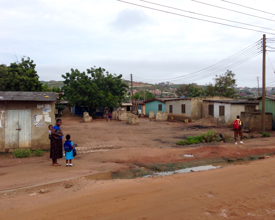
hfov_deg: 51.5
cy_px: 110
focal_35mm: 35
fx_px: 285
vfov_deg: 42.2
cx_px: 144
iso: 50
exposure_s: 1/695
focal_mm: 4.12
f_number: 2.4
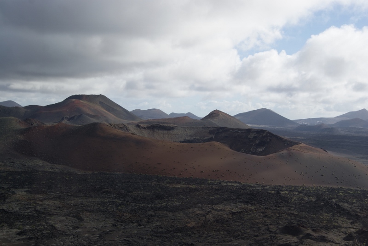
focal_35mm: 52
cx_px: 184
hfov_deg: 37.8
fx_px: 537
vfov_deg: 25.8
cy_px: 123
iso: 100
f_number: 7.1
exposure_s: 1/125
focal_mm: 35
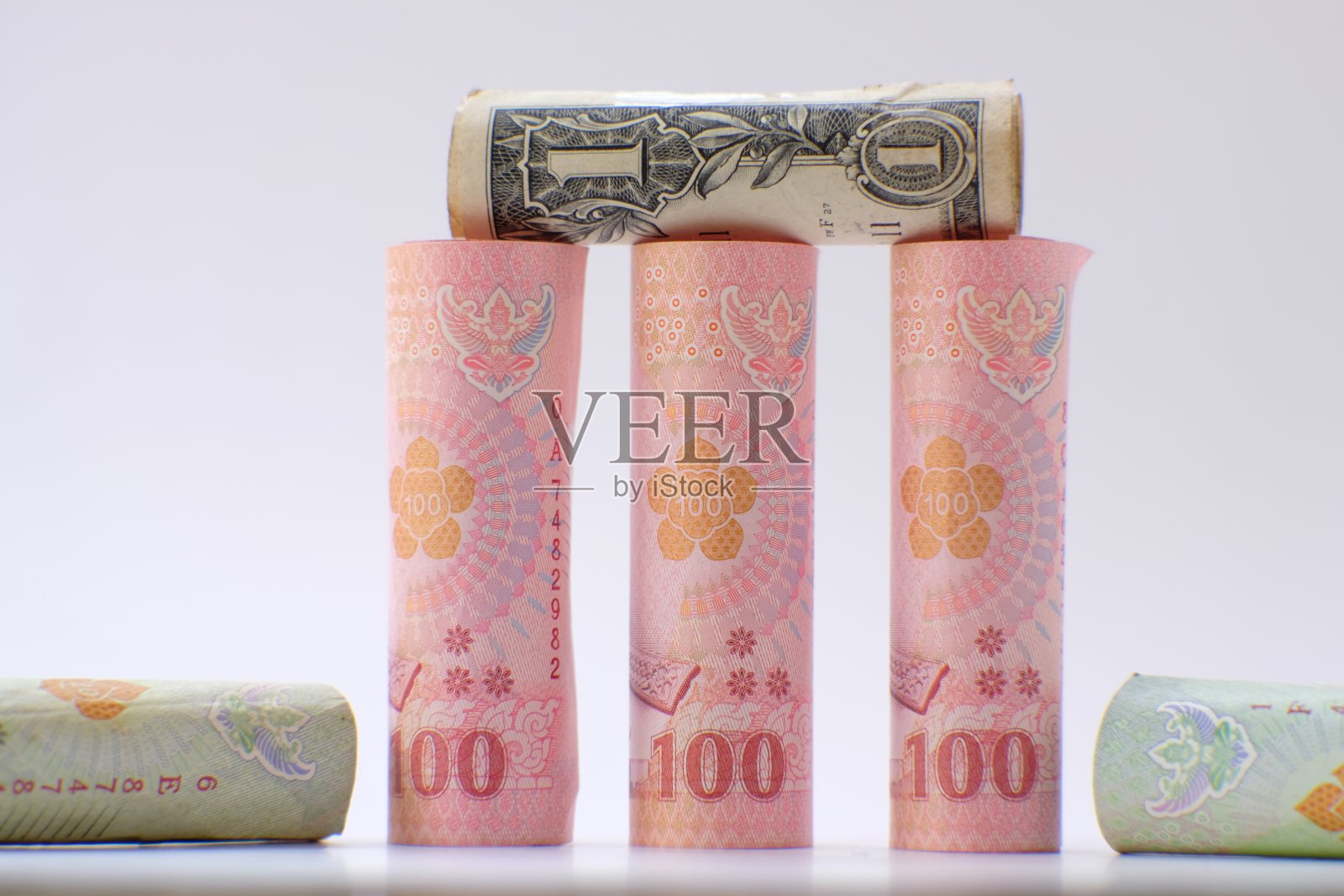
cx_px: 672
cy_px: 448
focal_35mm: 128
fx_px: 4779
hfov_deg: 16.0
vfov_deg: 10.7
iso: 200
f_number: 2.8
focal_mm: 85
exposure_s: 1/140
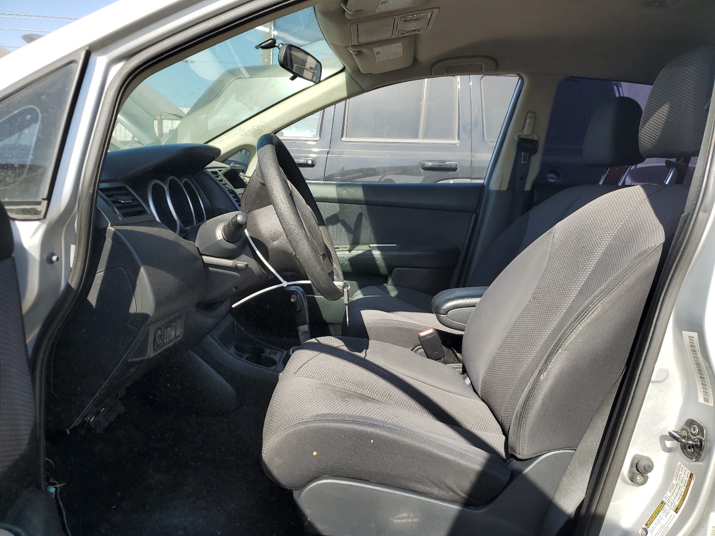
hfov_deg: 67.3
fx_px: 537
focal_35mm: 26
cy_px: 268
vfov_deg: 53.1
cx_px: 358
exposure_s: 1/1250
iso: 50
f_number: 1.5
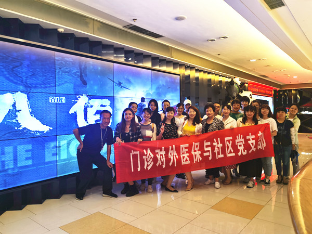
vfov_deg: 51.4
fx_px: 243
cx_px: 156
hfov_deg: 65.3
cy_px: 117
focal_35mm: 27
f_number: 1.6
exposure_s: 1/100
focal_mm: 5.56
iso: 200
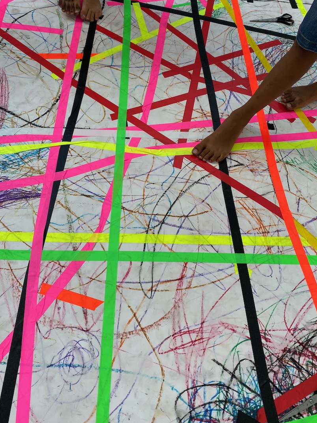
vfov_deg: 58.2
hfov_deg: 45.4
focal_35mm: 31
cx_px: 145
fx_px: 379
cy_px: 185
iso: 32
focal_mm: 4.25
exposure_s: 1/164
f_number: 1.8
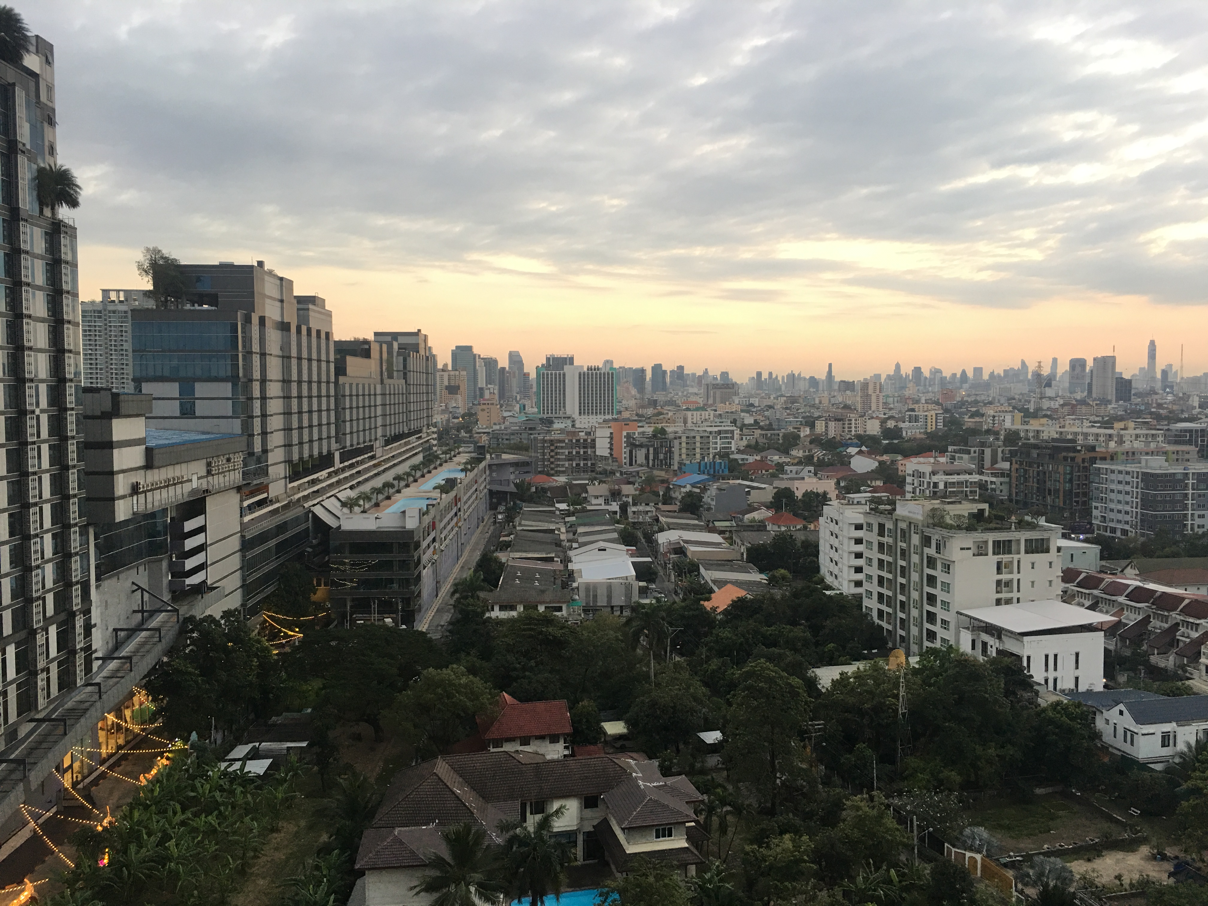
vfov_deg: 48.2
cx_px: 604
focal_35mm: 29
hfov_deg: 61.7
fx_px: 1012
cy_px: 453
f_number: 2.2
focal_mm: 4.15
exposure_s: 1/33
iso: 40
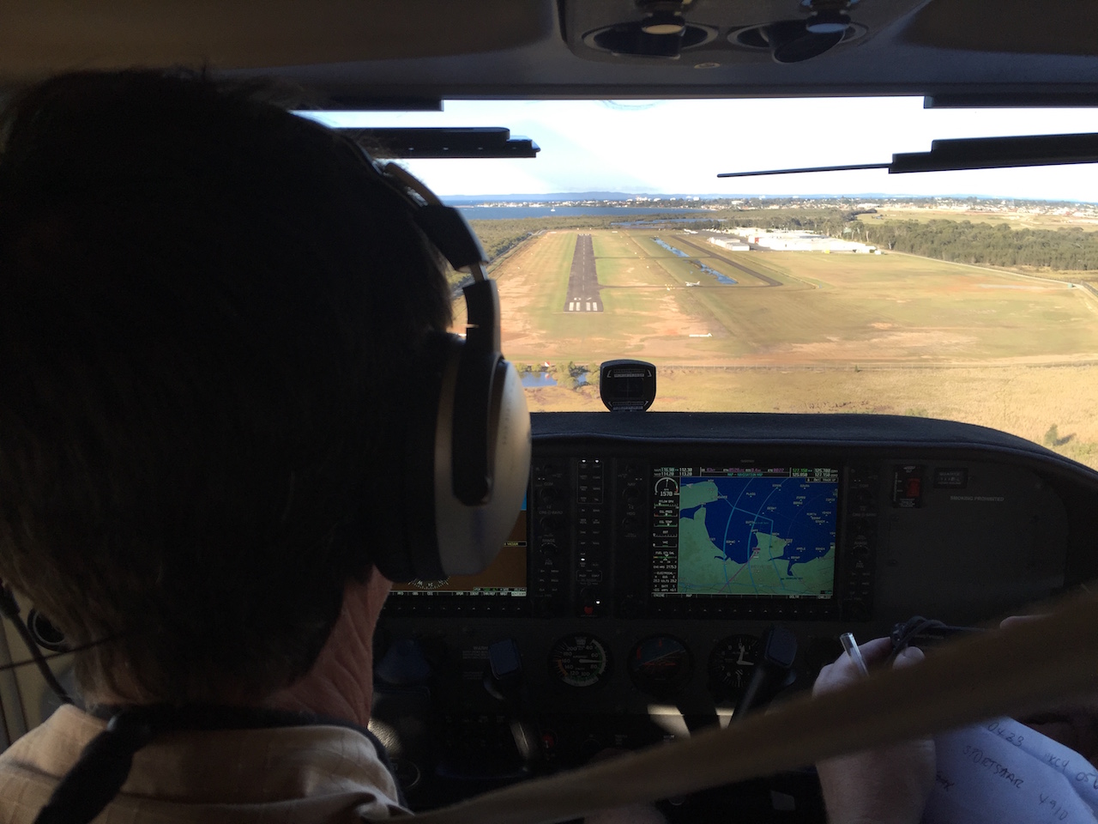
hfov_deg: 61.7
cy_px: 412
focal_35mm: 29
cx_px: 549
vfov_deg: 48.2
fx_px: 920
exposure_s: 1/384
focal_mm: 4.15
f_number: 2.2
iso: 32
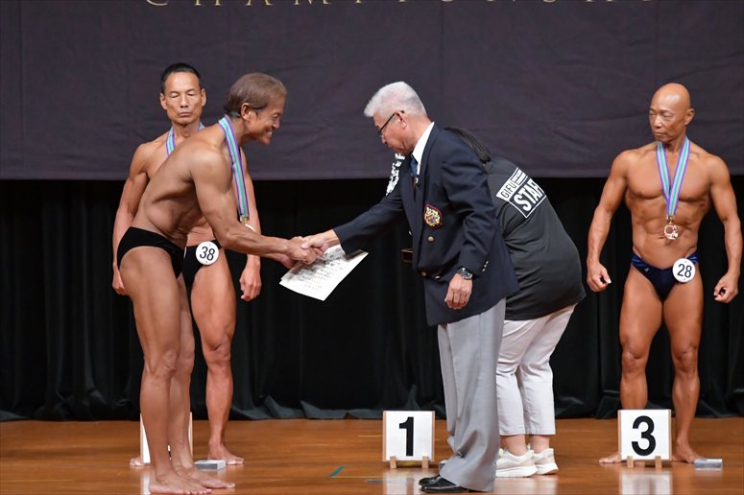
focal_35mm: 285
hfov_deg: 7.2
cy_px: 248
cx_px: 372
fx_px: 5887
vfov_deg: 4.8
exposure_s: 1/400
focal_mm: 190
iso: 5000
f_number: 5.6
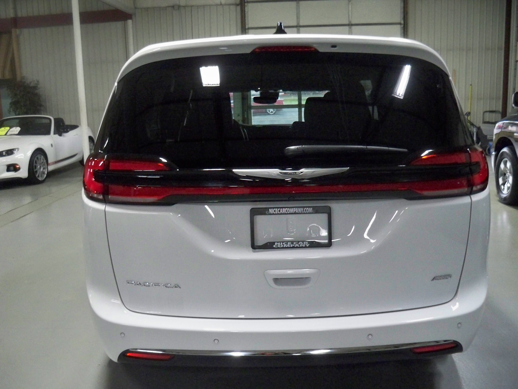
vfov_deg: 40.7
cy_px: 194
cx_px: 259
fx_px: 524
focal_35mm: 35
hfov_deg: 52.6
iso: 800
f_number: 3.1
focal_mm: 6.3
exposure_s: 1/60
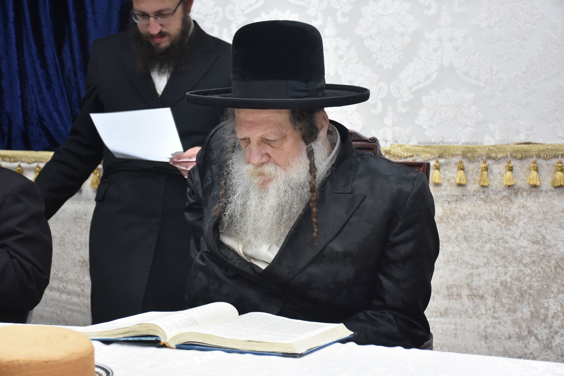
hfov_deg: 26.0
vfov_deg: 17.5
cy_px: 188
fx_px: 1222
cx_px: 282
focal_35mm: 78
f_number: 6.3
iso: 1250
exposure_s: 1/160
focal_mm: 52
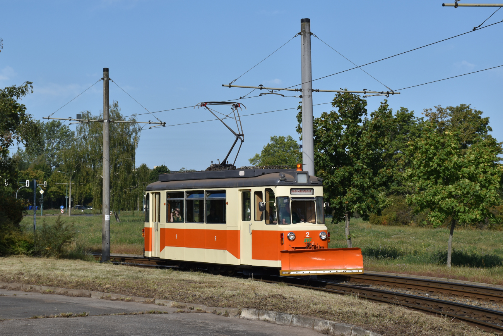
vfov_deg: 17.5
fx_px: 1090
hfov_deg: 26.0
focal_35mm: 78
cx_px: 252
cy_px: 168
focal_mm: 52
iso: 100
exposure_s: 1/500
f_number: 8
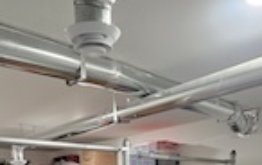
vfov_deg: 23.3
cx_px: 109
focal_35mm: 40
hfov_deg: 49.0
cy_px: 268
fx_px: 286
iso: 320
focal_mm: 1.7
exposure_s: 1/40
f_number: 2.2
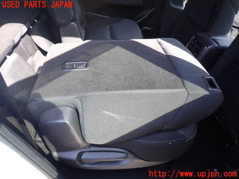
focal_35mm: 25
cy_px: 90
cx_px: 120
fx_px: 173
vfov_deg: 54.9
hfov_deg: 69.4
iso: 100
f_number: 2
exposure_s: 1/100
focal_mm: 4.5
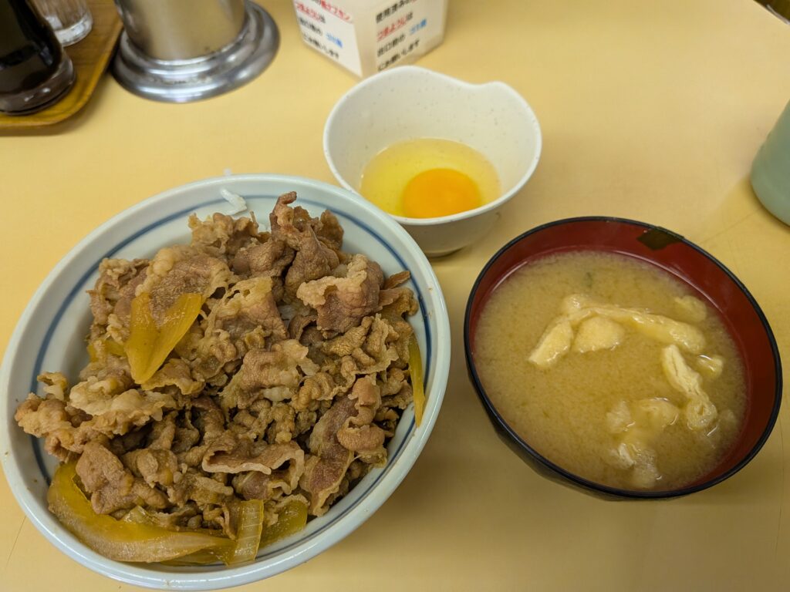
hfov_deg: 71.6
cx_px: 395
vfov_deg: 56.8
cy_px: 296
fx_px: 548
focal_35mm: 24
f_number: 1.7
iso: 285
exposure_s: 1/120
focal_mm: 4.53
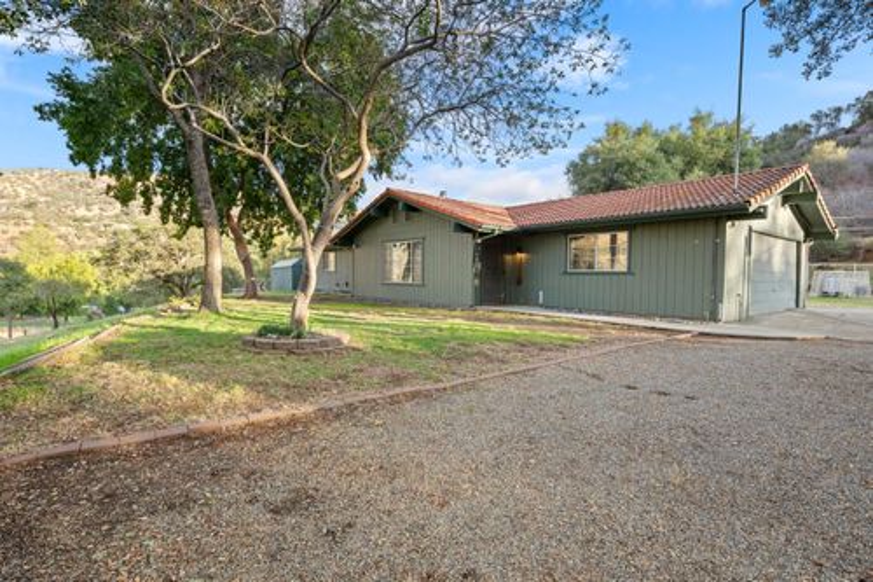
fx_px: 436
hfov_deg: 90.0
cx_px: 436
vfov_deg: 67.3
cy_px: 291
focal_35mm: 18
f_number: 9
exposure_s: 1/60
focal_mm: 18
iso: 250
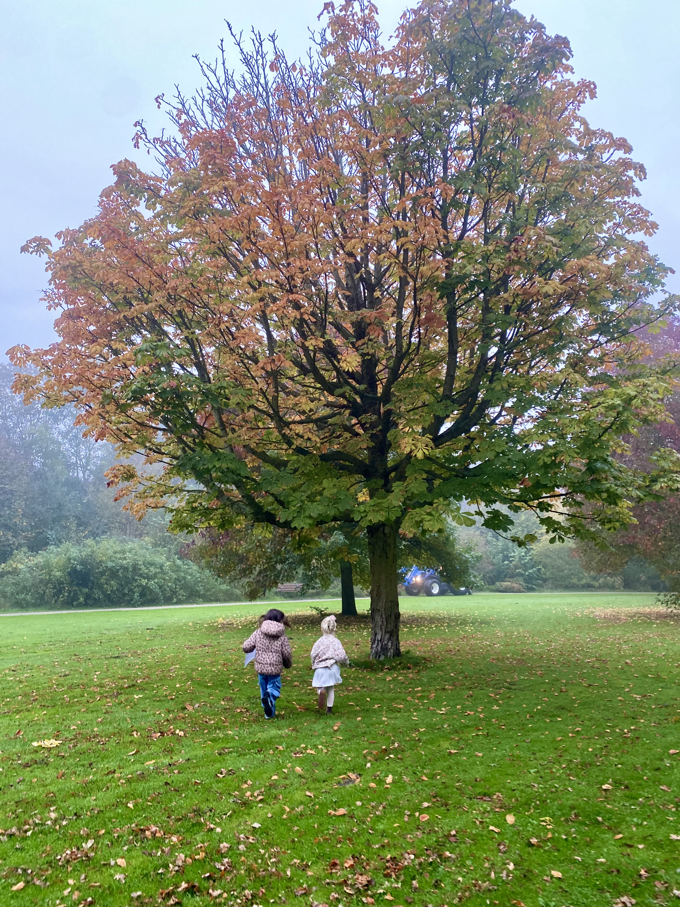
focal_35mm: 26
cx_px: 340
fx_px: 681
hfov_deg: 53.1
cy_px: 454
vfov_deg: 67.3
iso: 125
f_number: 1.8
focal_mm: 4.25
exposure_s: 1/60
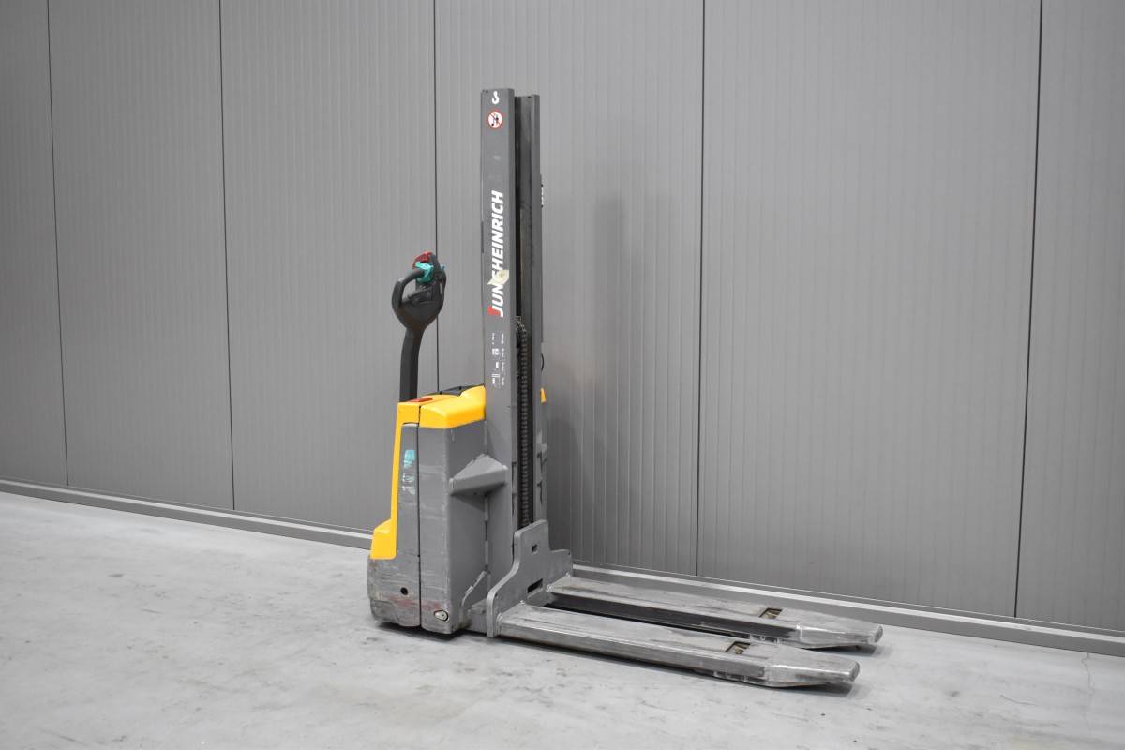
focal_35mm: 36
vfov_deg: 36.9
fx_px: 1125
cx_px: 562
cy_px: 375
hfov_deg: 53.1
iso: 1600
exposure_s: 1/60
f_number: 4
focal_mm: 24
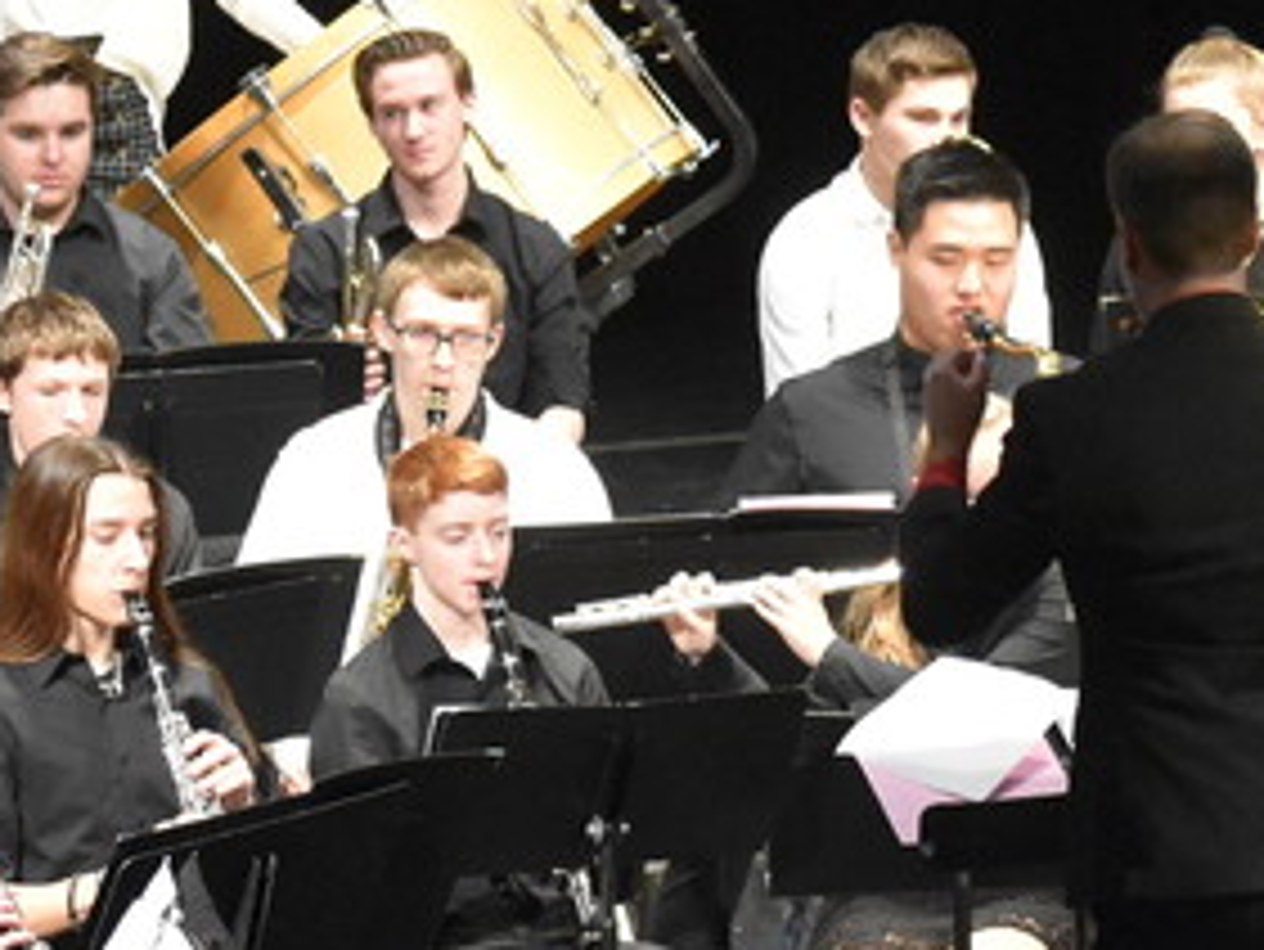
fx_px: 8585
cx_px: 634
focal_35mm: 235
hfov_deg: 8.4
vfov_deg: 6.3
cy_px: 752
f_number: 4.8
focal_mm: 82
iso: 5600
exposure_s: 1/125
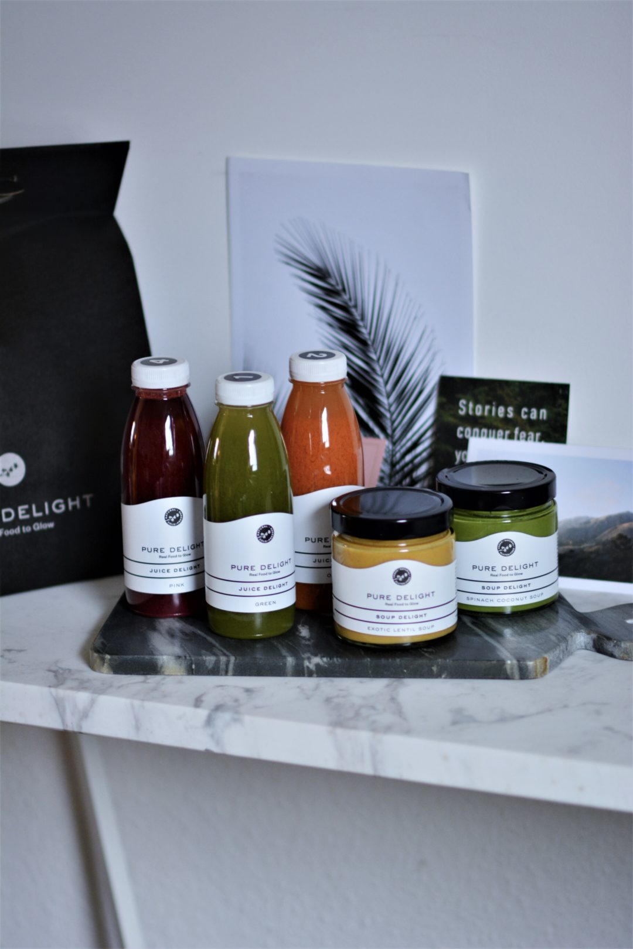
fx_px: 3363
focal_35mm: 128
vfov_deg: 16.1
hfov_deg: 10.8
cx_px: 316
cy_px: 474
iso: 400
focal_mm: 85
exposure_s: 1/60
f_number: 1.8
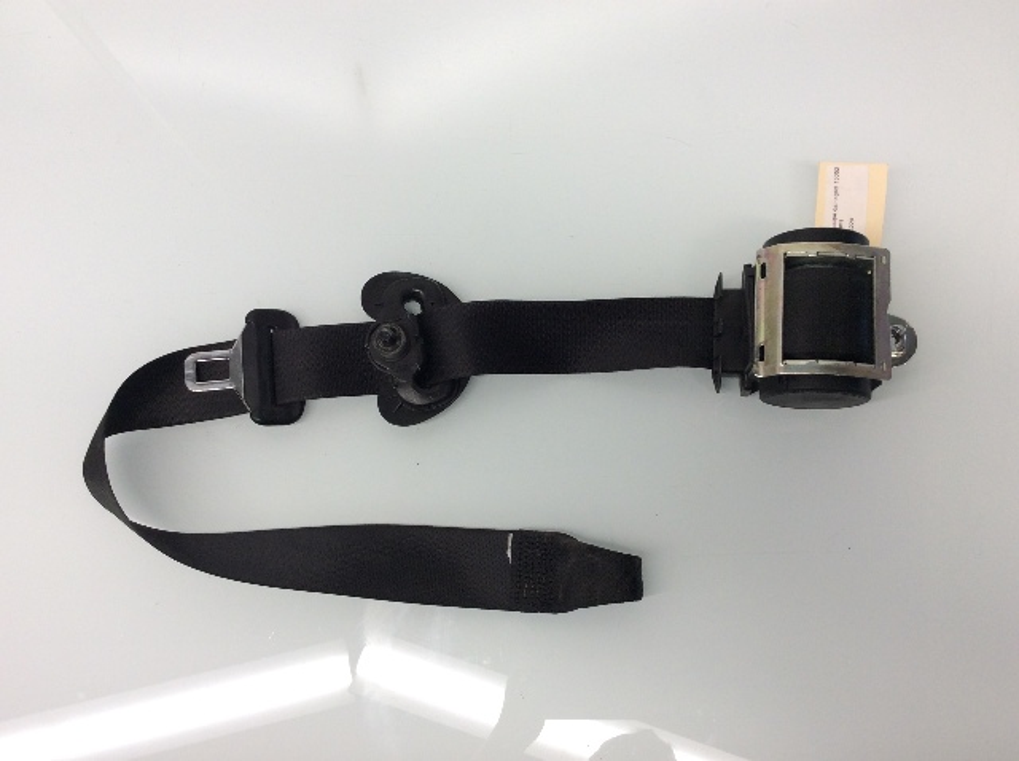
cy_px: 380
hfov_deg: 56.9
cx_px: 510
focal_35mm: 32
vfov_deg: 44.1
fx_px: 941
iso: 40
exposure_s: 1/60
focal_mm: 3.3
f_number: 2.4
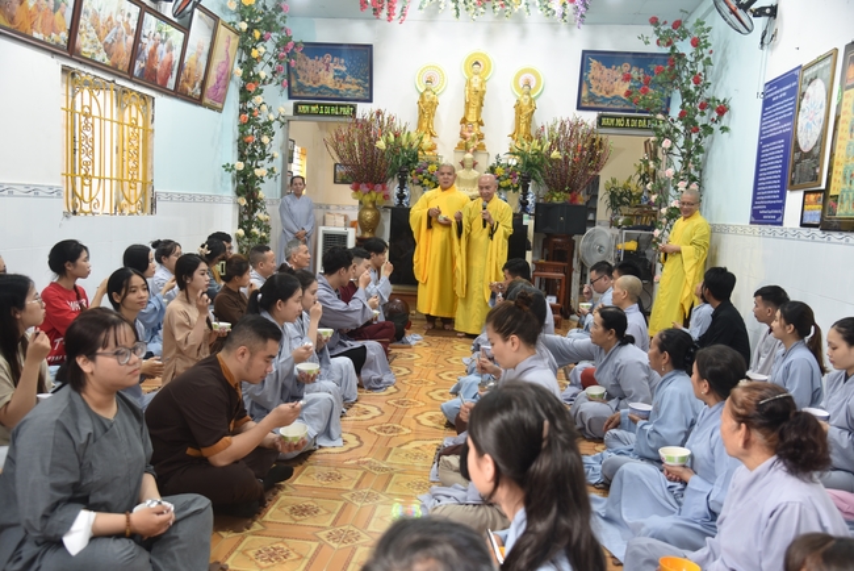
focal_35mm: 34
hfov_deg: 55.8
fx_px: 807
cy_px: 286
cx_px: 427
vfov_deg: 38.9
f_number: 4
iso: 800
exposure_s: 1/60
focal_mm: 34
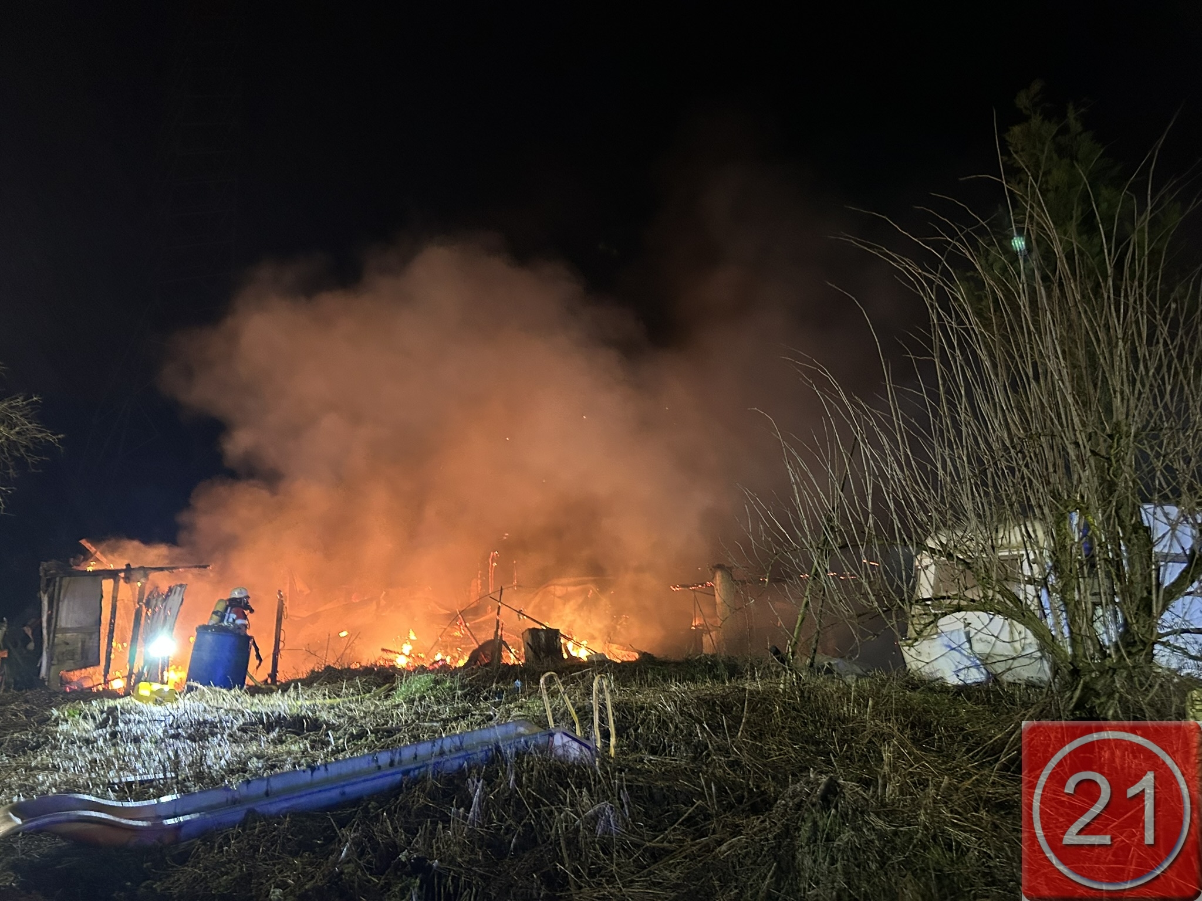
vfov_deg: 53.1
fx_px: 903
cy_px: 450
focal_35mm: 26
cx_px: 601
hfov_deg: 67.3
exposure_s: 1/37
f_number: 1.5
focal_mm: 5.7
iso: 640
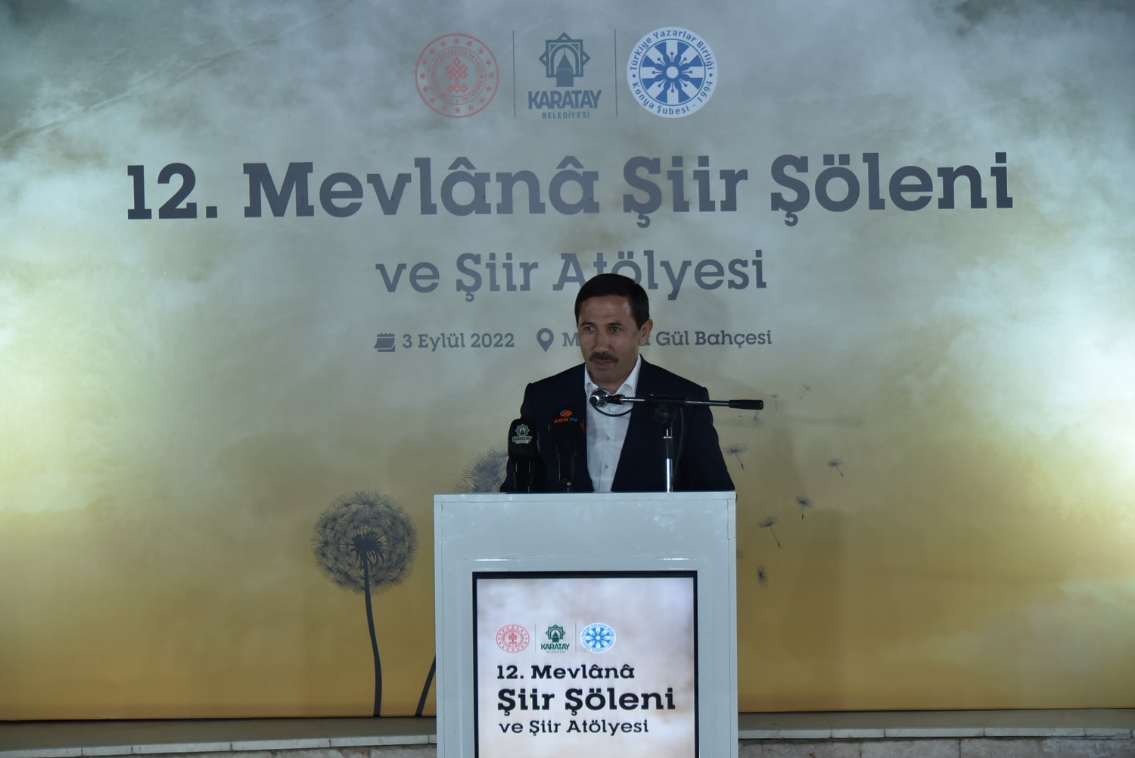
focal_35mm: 135
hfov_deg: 15.2
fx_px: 4257
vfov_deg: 10.2
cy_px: 379
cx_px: 568
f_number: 5.6
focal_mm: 135
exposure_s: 1/80
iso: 1000
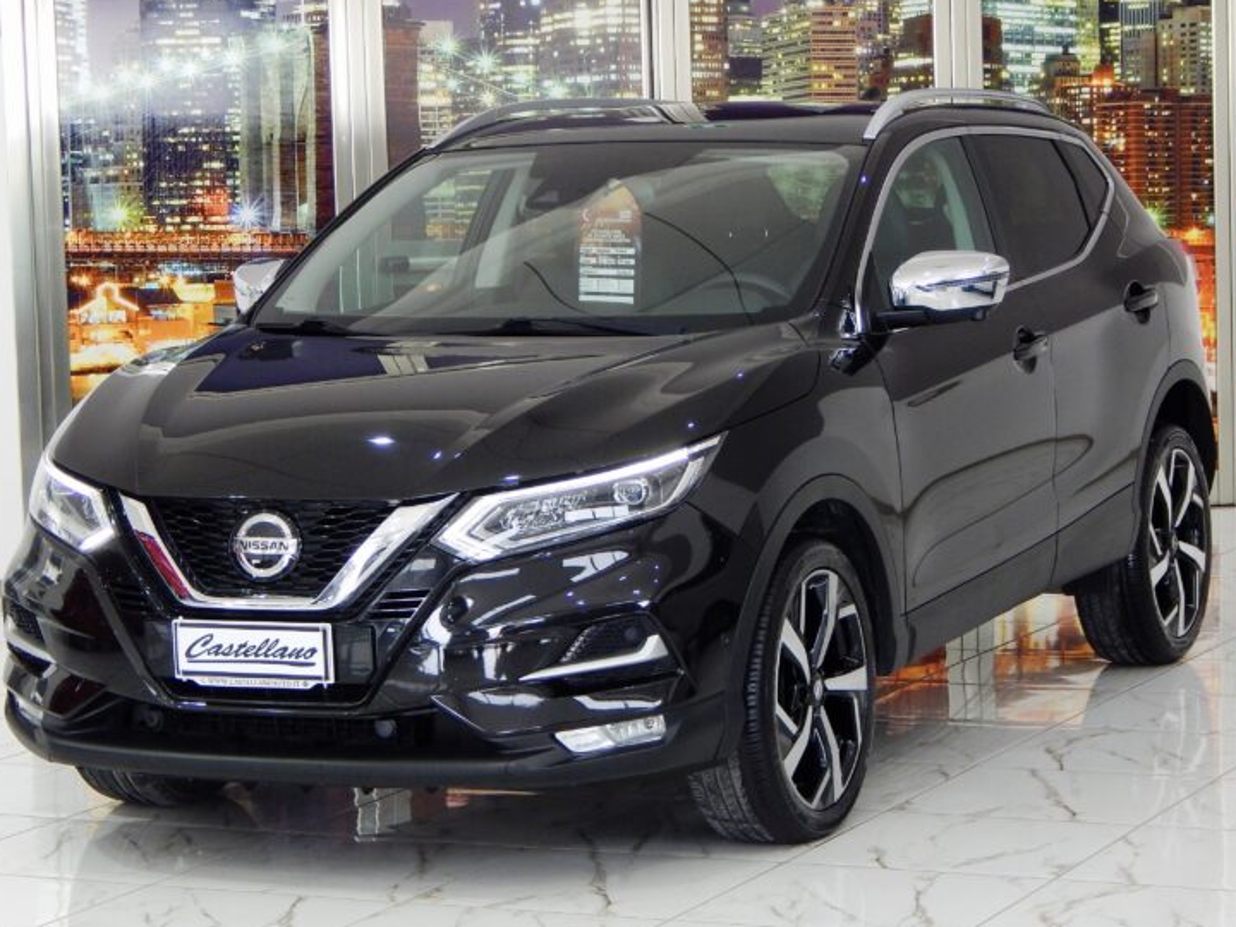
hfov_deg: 17.7
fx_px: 3963
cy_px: 445
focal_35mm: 111
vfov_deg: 13.3
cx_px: 606
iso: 220
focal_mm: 18.7
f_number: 4.5
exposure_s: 1/30
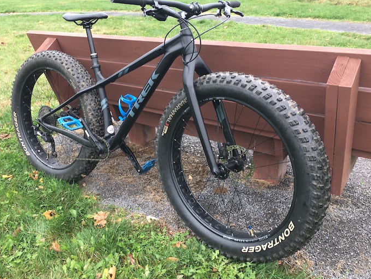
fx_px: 365
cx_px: 158
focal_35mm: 34
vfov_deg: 41.8
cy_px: 128
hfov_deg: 53.7
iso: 25
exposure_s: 1/60
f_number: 2.2
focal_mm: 4.15
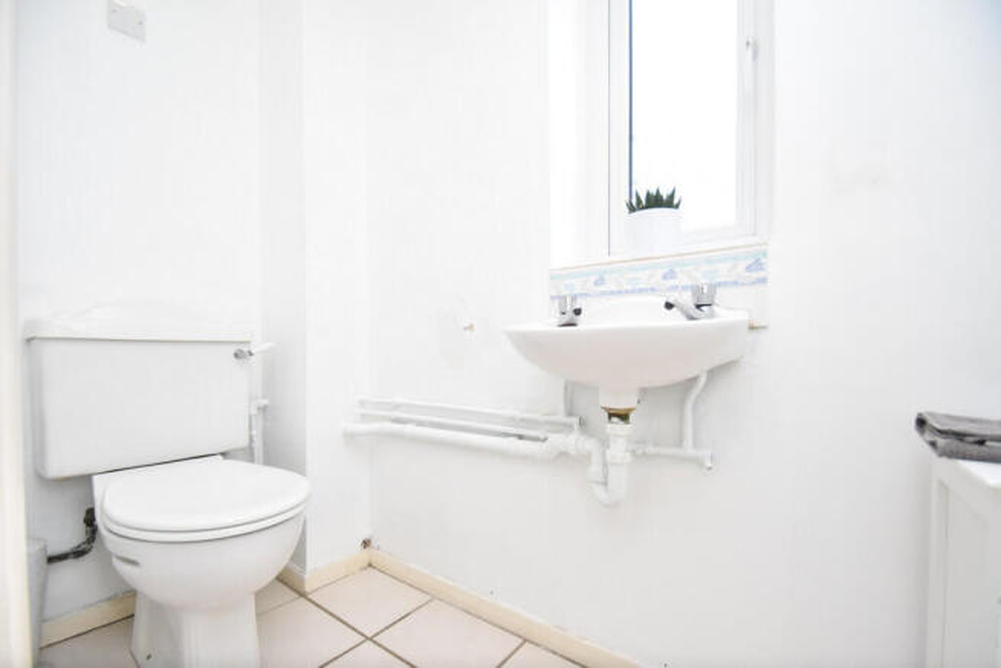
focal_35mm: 15
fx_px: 417
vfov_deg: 77.4
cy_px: 334
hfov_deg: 100.4
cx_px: 500
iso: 800
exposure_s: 1/250
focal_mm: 10
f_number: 3.5
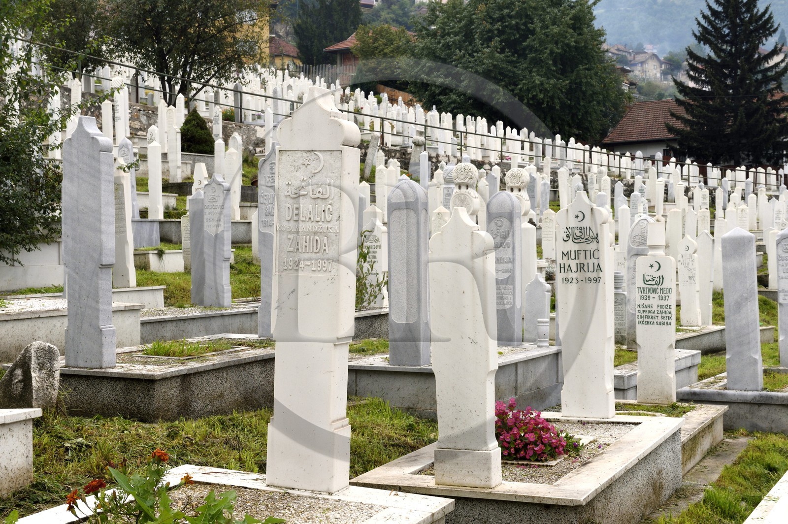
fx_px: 1137
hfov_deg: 38.2
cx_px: 394
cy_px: 262
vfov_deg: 25.9
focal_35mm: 52
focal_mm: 52
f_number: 16
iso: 800
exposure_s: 1/160
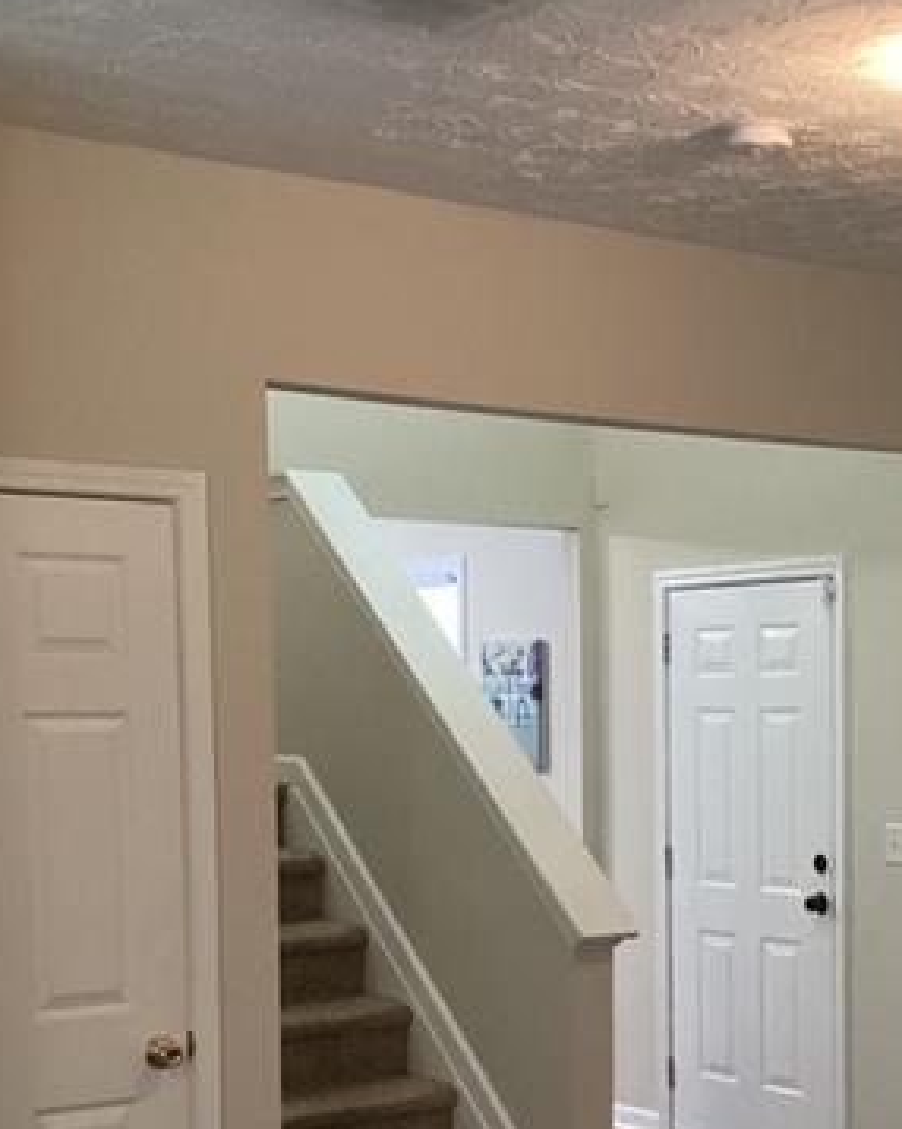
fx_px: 2171
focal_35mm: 65
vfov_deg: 28.7
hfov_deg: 23.1
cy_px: 855
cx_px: 735
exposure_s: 1/40
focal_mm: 3.3
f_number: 2.4
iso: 320
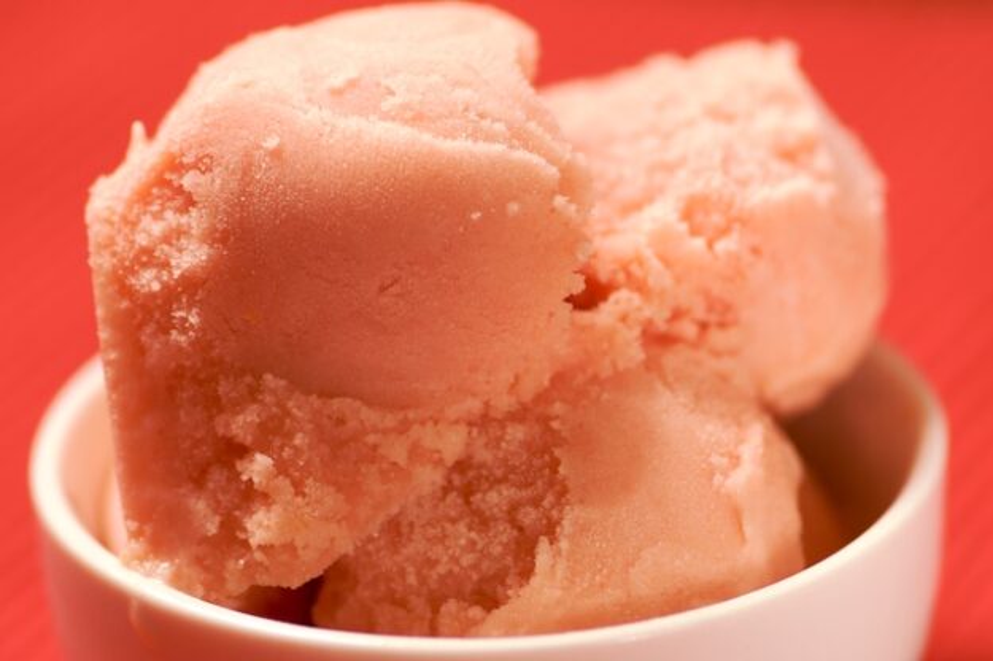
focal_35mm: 150
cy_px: 330
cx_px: 496
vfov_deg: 9.1
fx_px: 4135
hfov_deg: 13.7
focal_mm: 100
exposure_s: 1/50
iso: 200
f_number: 5
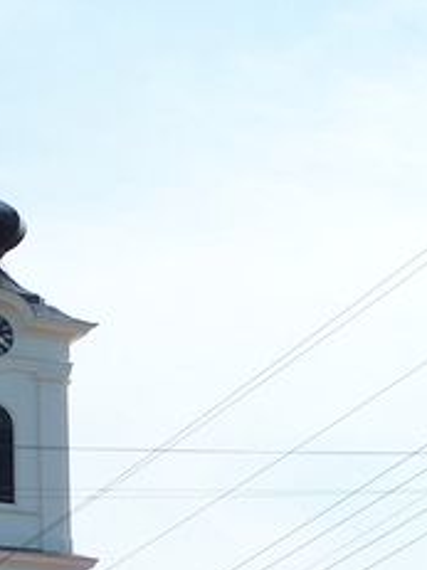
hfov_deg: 9.0
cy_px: 669
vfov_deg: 11.8
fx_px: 2700
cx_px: 111
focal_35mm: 164
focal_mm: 11.5
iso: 80
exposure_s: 1/750
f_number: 4.5
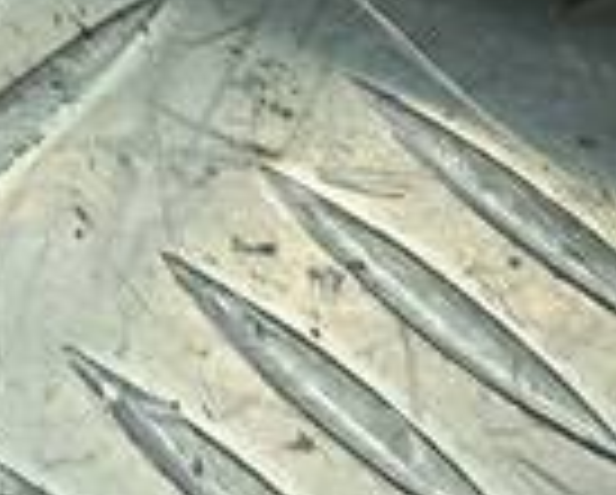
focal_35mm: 182
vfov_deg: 8.3
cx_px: -99
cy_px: -333
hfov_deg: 10.4
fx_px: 3323
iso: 40
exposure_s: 1/50
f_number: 1.8
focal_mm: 4.6
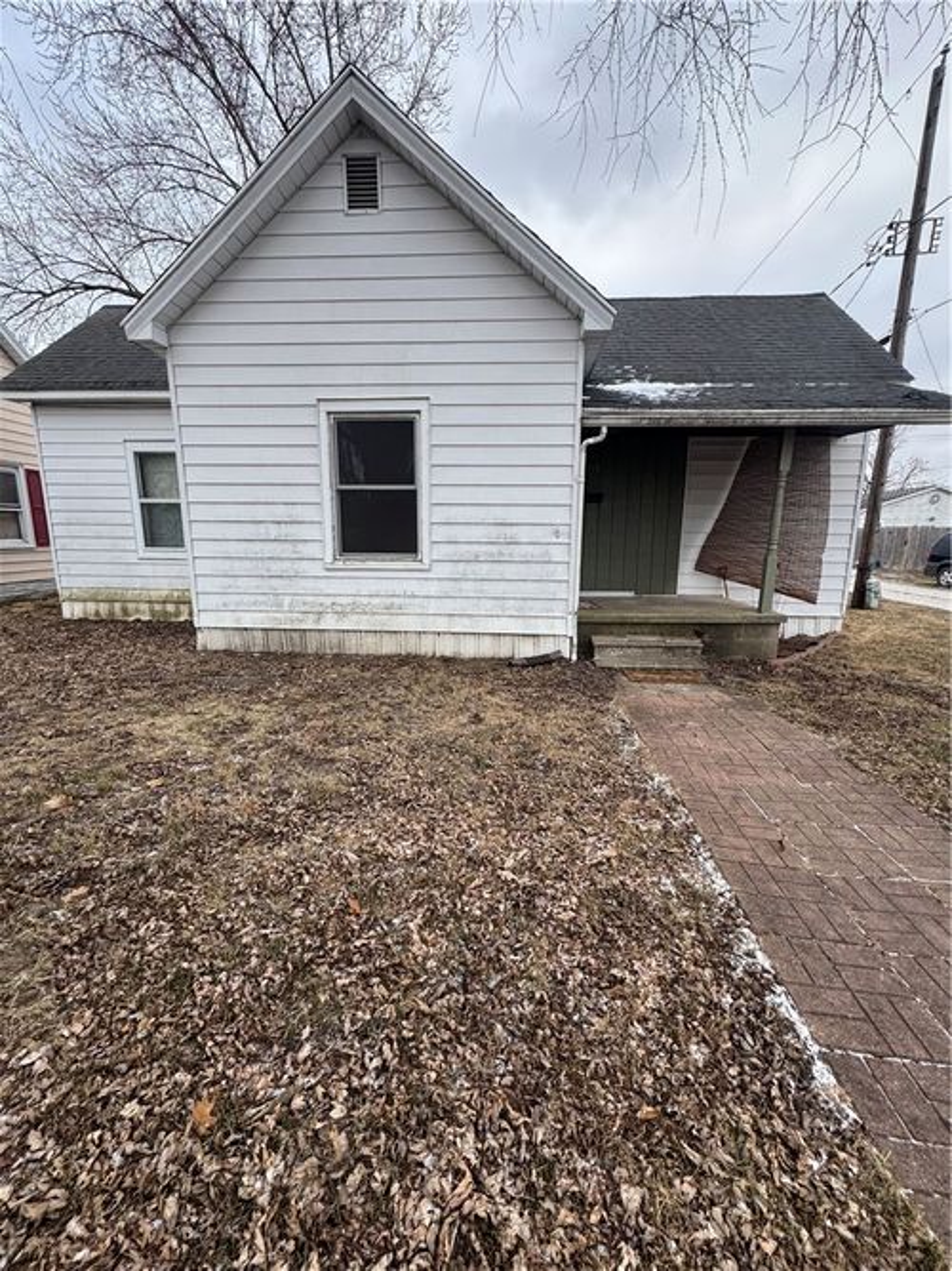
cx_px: 476
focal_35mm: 14
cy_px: 636
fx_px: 514
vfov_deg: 102.1
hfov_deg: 85.7
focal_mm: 2.22
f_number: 2.2
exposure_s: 1/99
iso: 64
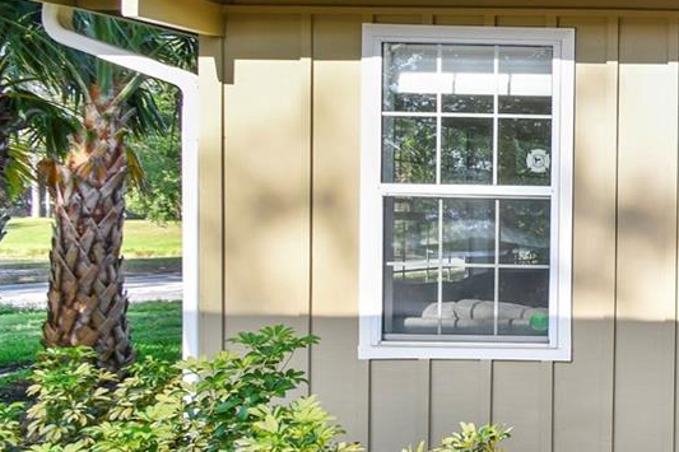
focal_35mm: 45
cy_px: 234
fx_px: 848
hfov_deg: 30.1
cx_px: 963
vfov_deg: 29.8
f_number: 7.1
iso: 100
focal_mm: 10
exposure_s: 1/100
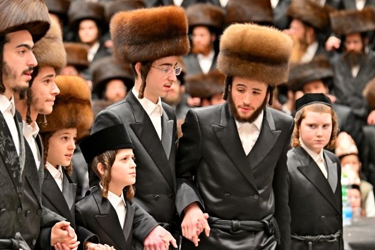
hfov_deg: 12.5
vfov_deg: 8.4
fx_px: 1708
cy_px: 154
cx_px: 162
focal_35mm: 164
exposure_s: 1/250
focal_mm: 110
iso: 640
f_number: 2.8
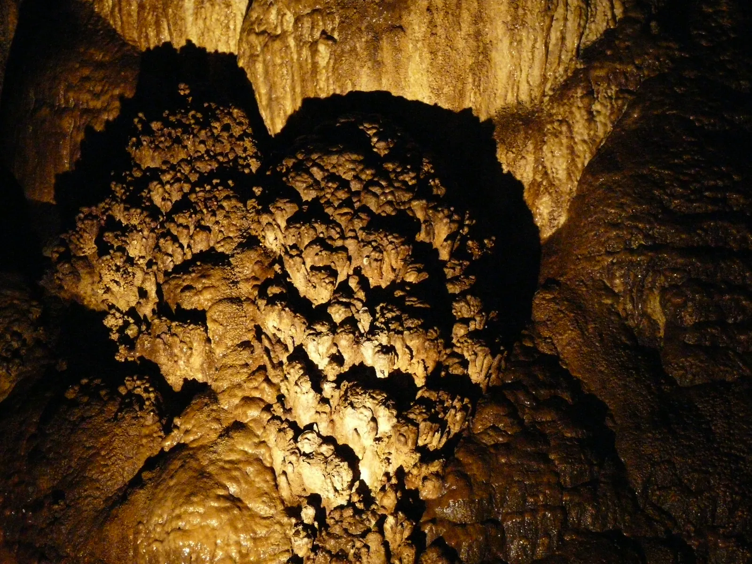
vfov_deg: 19.6
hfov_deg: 26.0
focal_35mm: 75
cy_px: 282
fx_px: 1629
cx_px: 376
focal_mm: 12.3
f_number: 3.2
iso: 800
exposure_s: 1/13
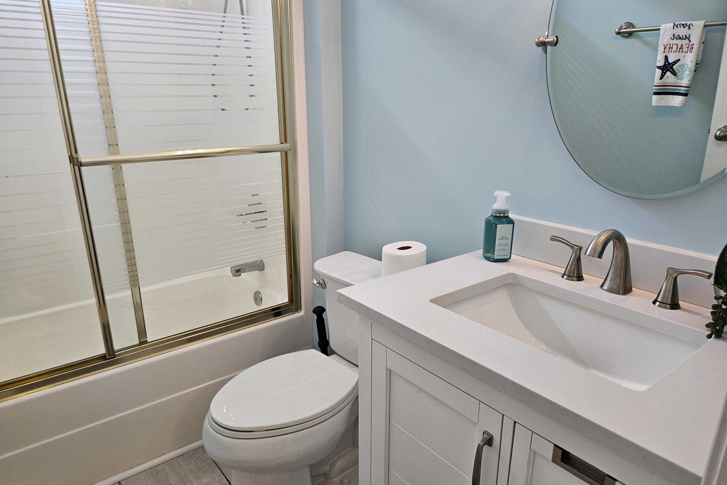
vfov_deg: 53.1
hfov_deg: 73.7
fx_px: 485
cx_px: 364
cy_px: 252
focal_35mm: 24
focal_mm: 5.4
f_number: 1.8
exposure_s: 1/120
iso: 125
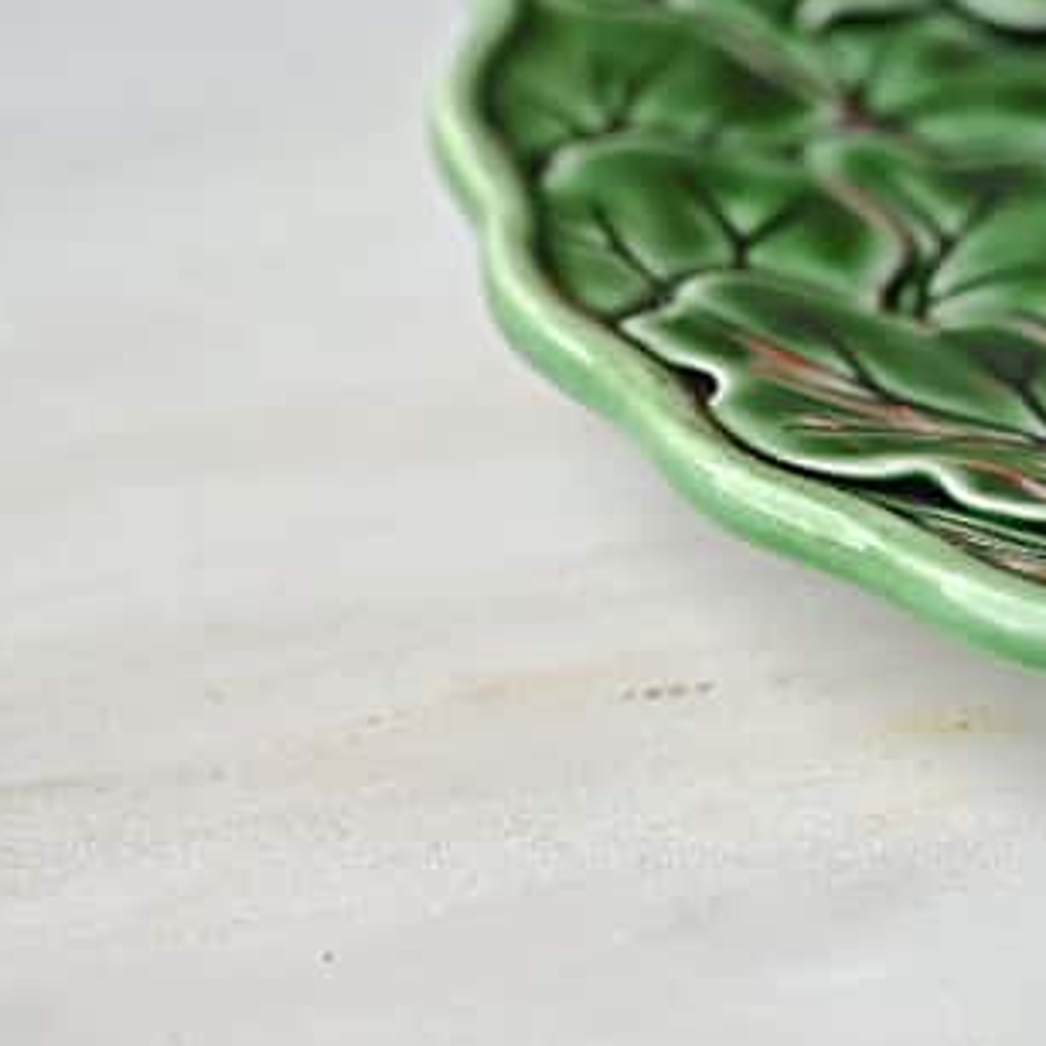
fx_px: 11931
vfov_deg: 5.0
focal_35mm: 349
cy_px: 135
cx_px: 2031
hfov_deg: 4.9
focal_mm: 105
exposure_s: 1/250
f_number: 4
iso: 250
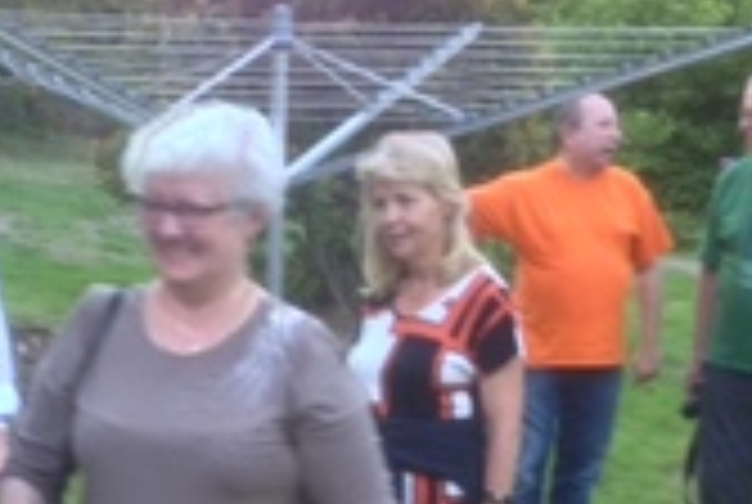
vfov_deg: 16.1
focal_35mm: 82
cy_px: 603
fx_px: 1716
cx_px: 207
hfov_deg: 24.5
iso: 50
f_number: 2.4
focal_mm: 4.12
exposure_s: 1/40
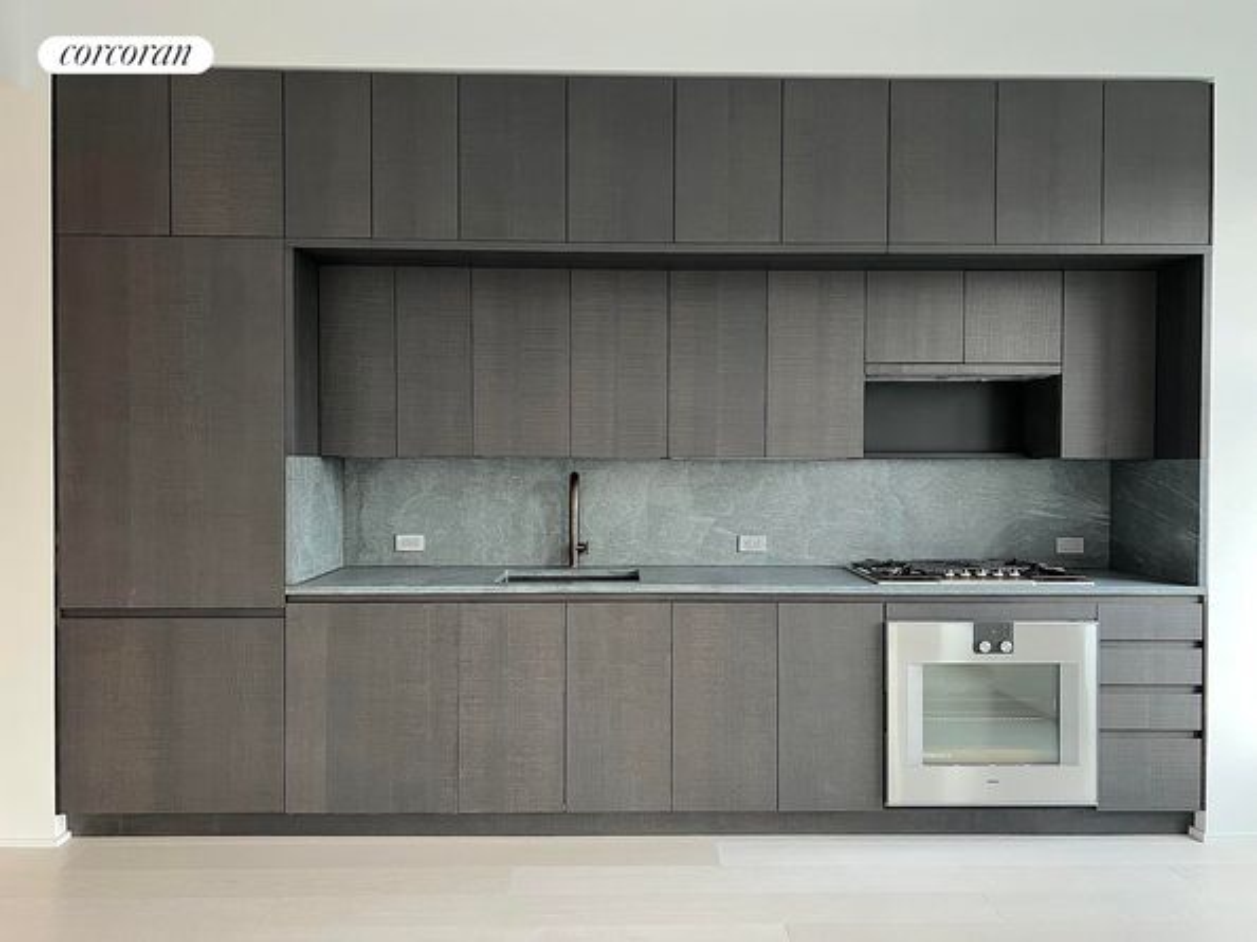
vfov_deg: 53.0
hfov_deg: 67.3
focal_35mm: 26
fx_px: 944
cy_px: 471
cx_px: 628
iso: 320
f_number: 1.5
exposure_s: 1/60
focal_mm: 5.7
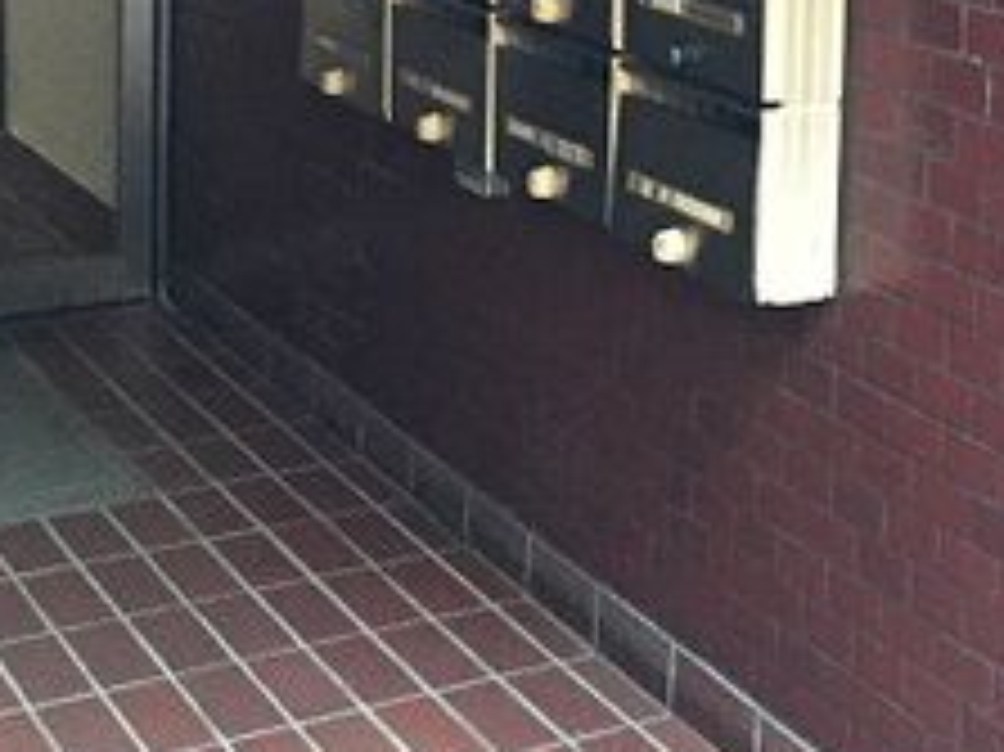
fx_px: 2261
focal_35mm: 78
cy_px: -122
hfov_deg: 25.0
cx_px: 504
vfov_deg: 18.0
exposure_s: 1/30
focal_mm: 4.15
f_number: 2.2
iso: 250
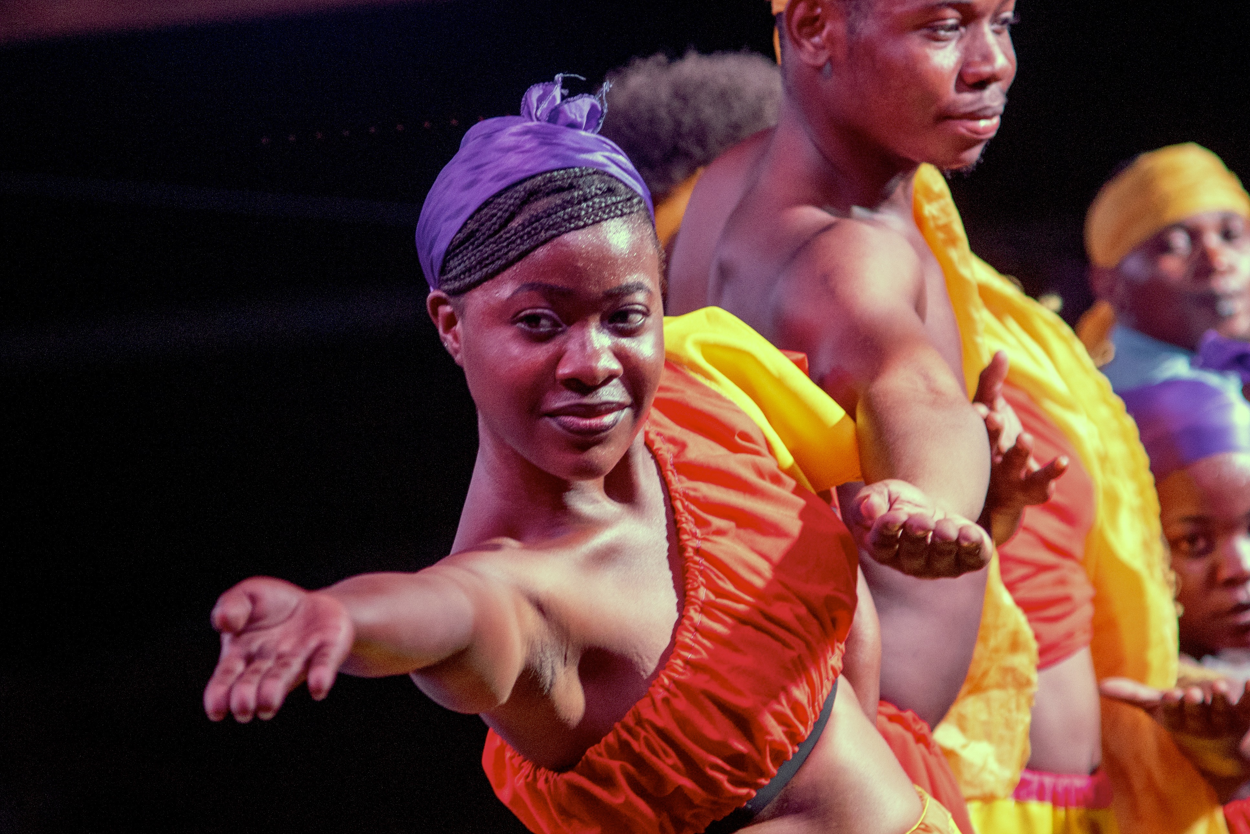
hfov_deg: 10.6
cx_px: 635
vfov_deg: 7.1
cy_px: 354
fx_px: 6739
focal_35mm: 194
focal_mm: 125
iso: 3200
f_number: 4
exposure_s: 1/200
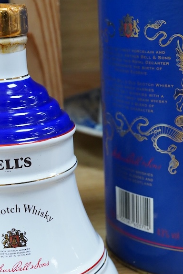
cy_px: 157
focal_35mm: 88
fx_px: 670
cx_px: 14
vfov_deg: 23.1
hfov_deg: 15.3
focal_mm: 30
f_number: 8
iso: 2500
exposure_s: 1/200
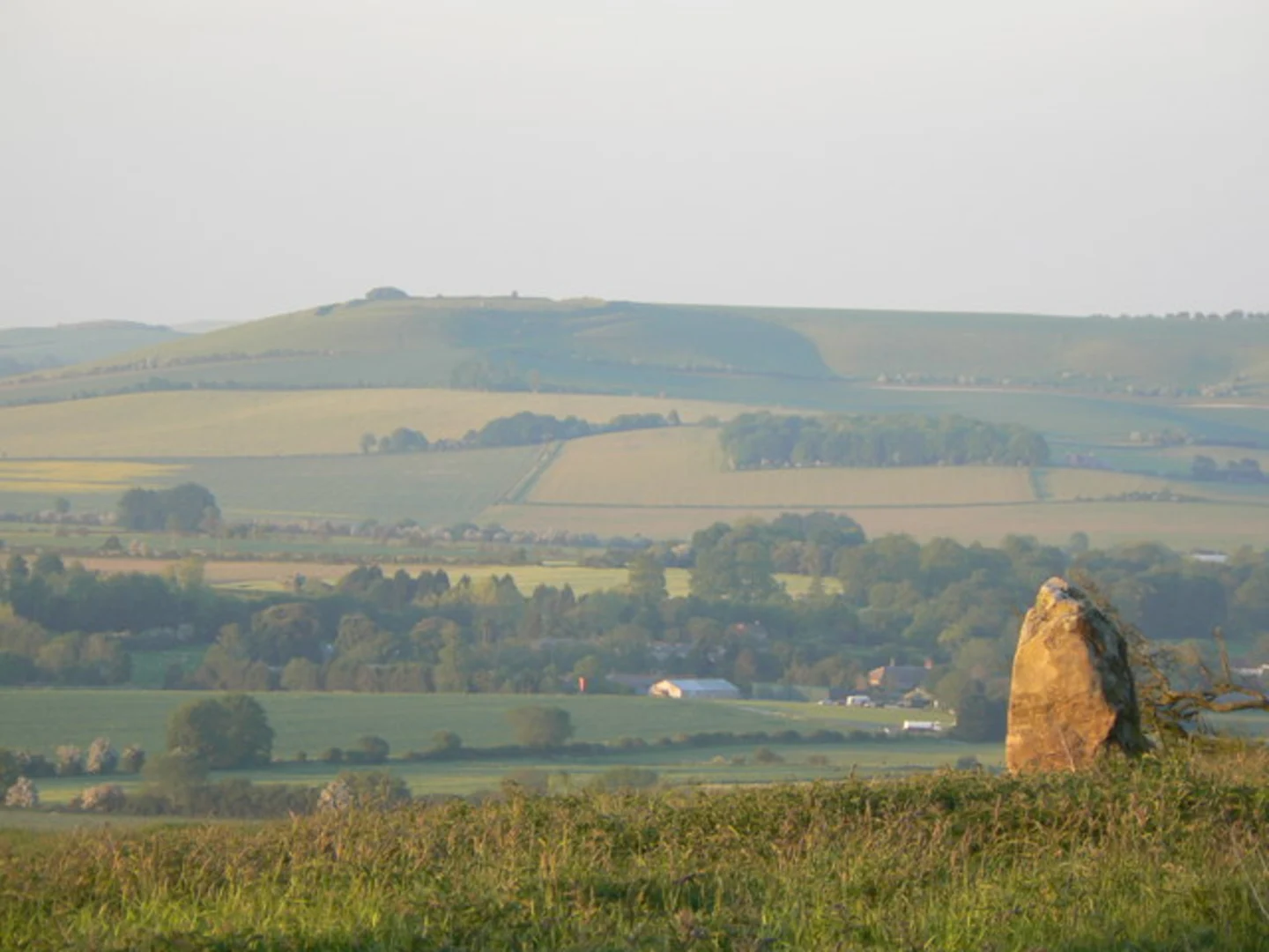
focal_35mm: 264
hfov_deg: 7.5
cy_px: 476
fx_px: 9678
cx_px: 634
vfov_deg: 5.6
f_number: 4
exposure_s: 1/80
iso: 80
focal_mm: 44
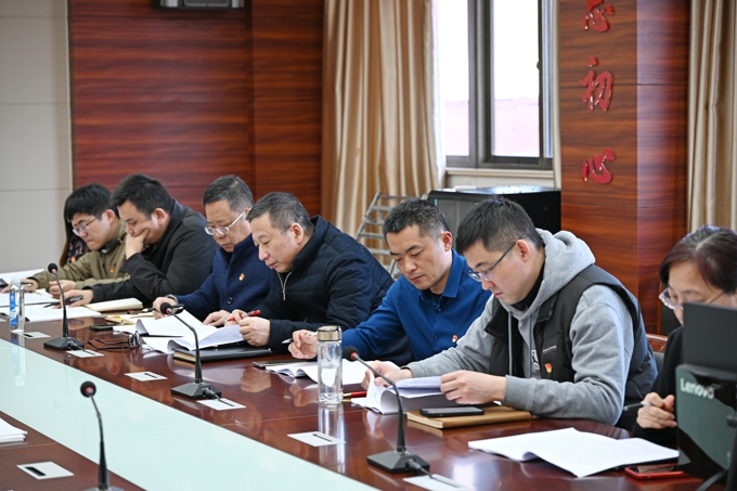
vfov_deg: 17.9
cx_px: 368
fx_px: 1555
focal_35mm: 76
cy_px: 246
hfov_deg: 26.7
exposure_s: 1/100
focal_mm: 76
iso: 400
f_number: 4
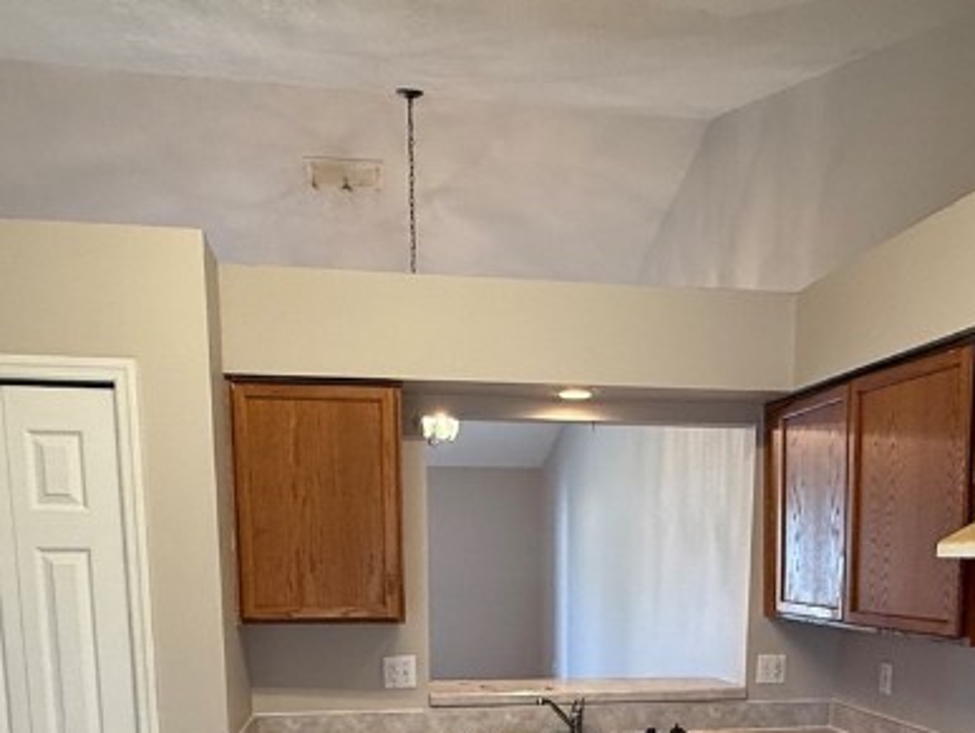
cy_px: 728
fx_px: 1043
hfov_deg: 49.9
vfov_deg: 35.2
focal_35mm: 37
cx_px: 564
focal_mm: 2.22
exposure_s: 1/120
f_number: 2.2
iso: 250
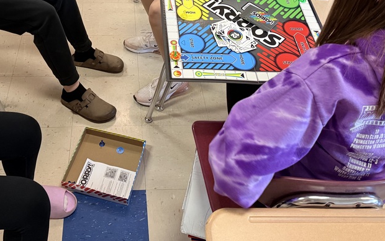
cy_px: 27
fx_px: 441
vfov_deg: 29.4
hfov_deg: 46.8
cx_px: 148
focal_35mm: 42
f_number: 1.78
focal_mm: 6.76
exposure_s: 1/60
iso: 320
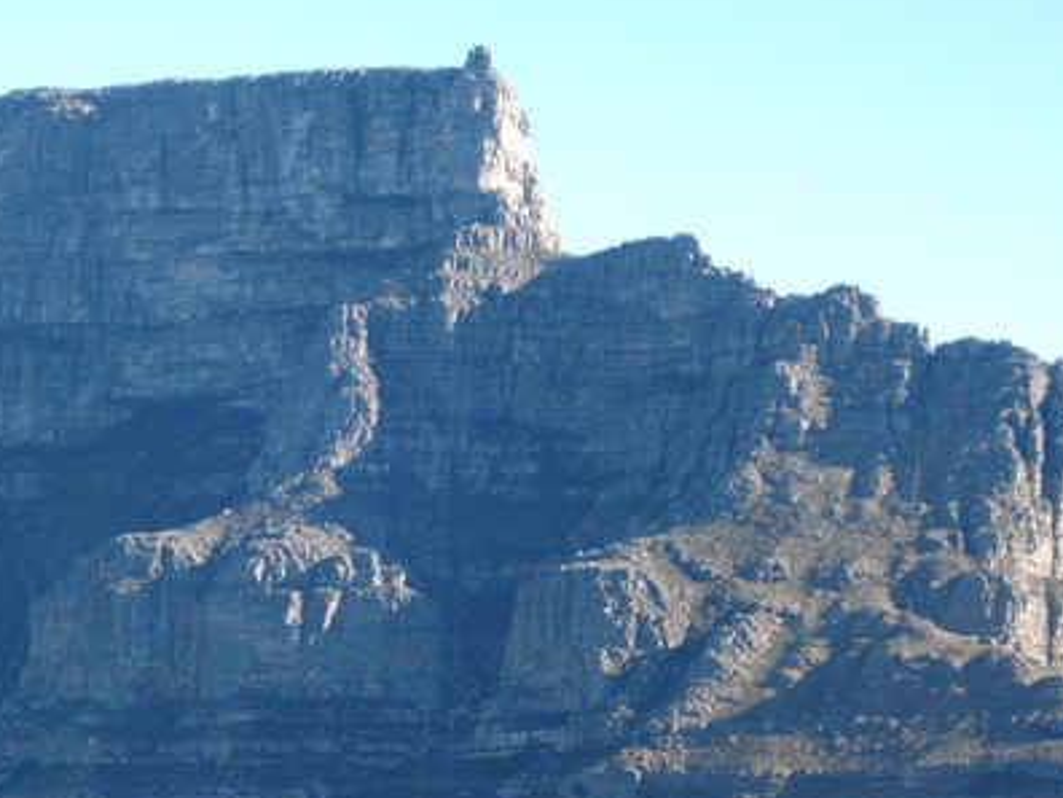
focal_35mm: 212
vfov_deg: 7.0
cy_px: 512
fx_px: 6510
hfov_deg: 9.3
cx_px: 362
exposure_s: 1/125
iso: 100
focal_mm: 25.5
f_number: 5.6
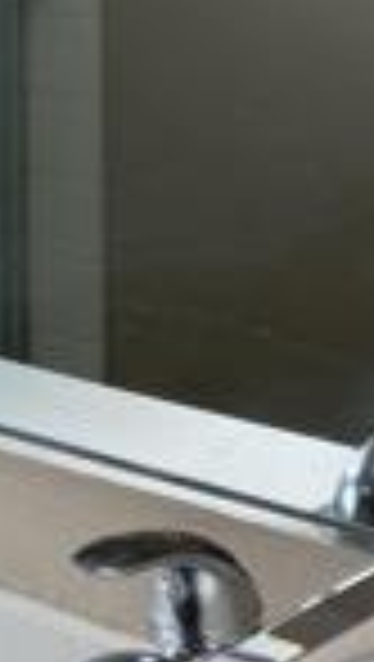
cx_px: -234
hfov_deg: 9.5
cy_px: -234
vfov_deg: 16.3
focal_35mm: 123
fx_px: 2162
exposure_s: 1/222
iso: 32
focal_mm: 4.25
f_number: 1.8
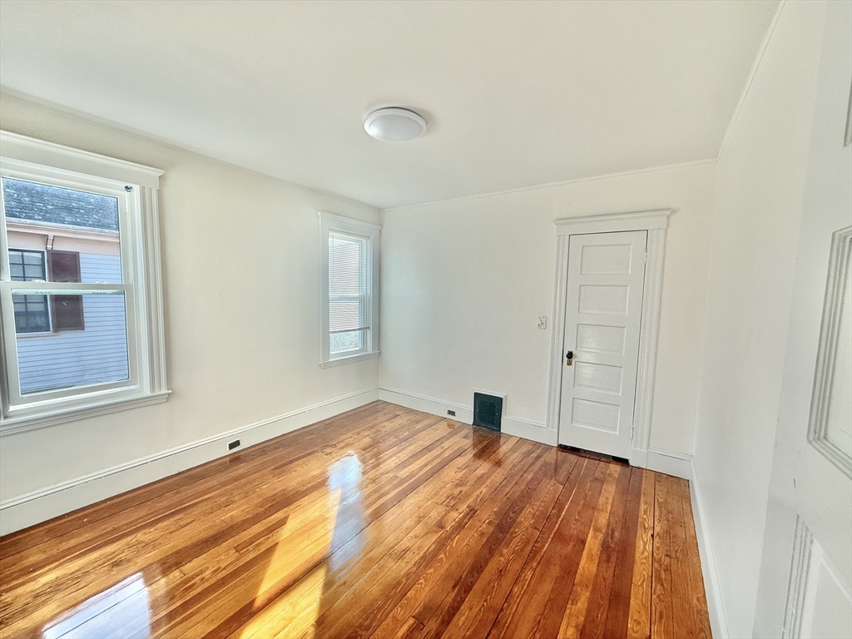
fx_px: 345
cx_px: 426
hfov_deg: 102.1
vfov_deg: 85.7
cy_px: 320
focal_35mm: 14
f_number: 2.2
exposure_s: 1/168
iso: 64
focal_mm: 2.22
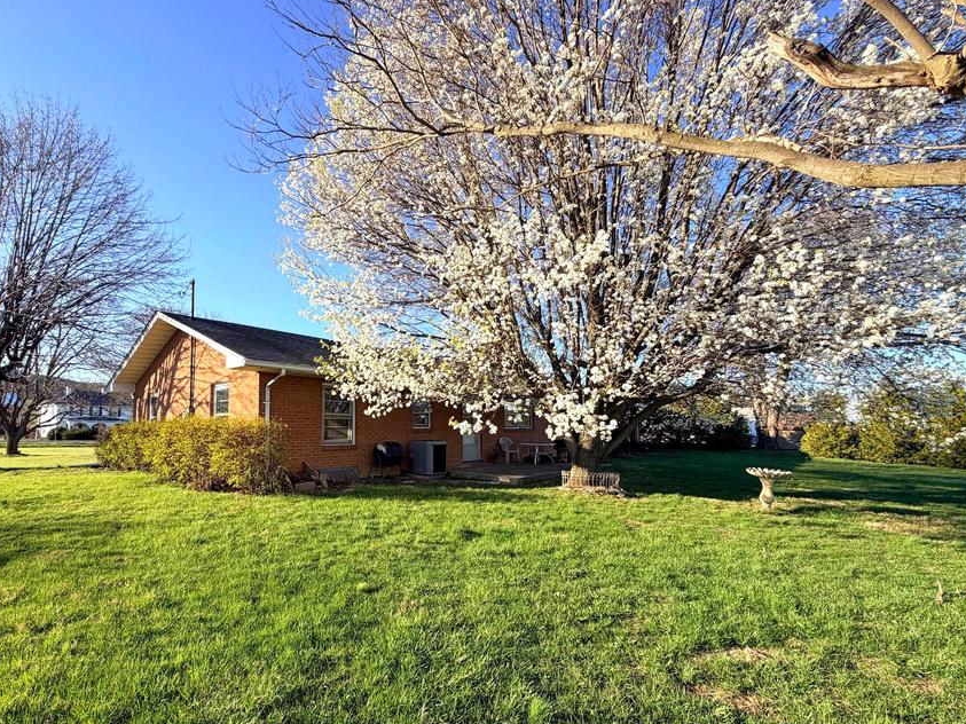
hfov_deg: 90.7
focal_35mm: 17
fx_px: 474
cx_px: 429
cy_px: 403
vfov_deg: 74.5
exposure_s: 1/585
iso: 40
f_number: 2.2
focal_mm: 2.22
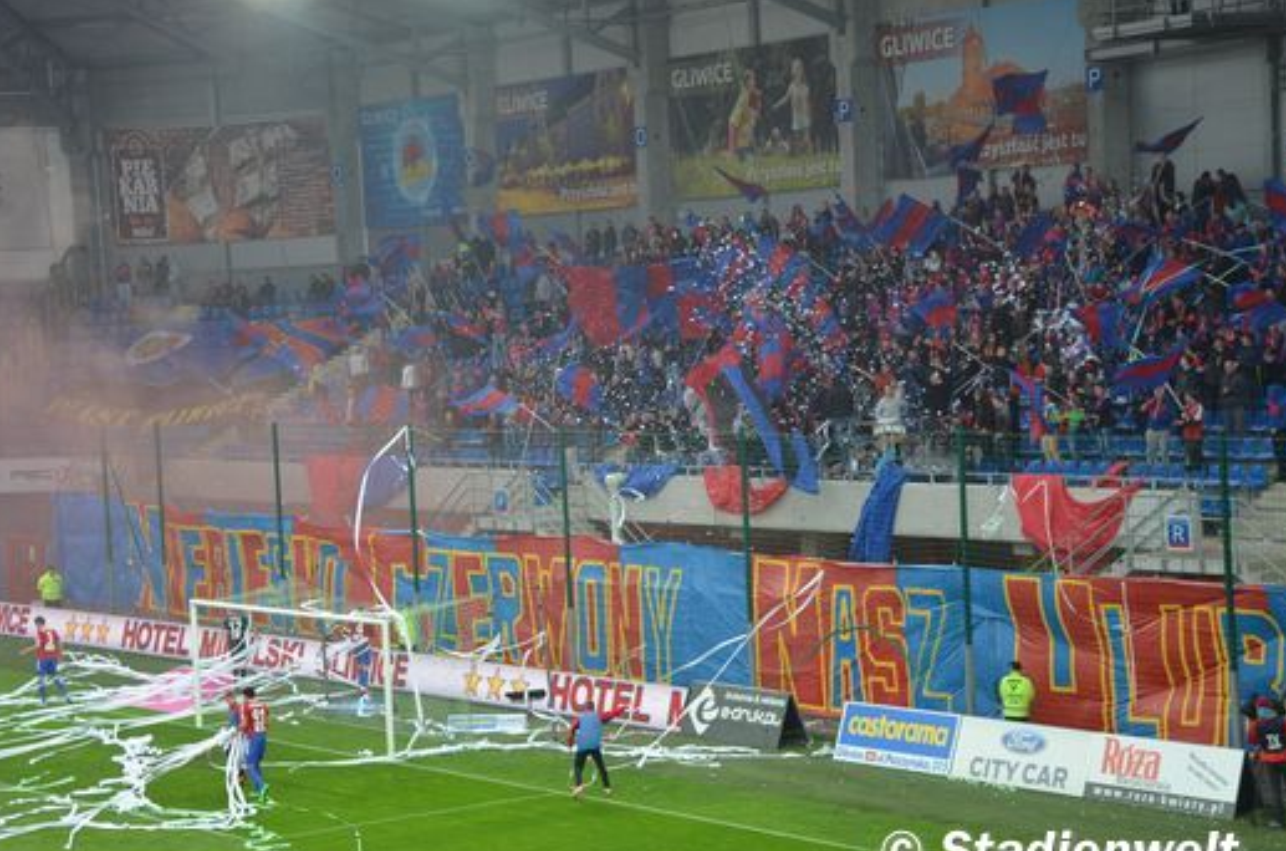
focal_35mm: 86
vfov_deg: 15.8
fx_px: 3065
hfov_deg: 23.7
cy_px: 457
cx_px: 599
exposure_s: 1/125
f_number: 5.6
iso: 360
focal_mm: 52
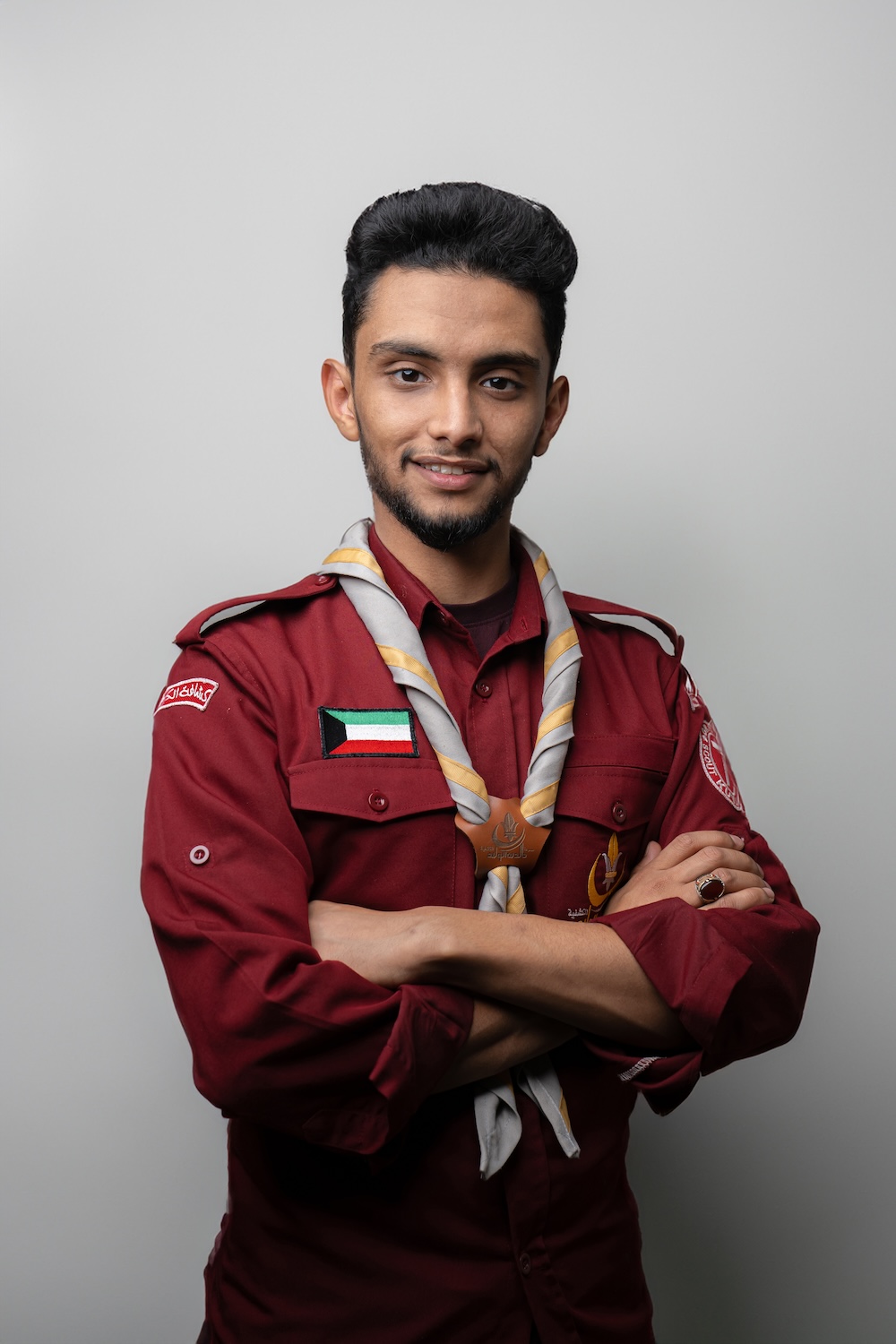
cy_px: 672
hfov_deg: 30.5
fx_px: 1643
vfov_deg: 44.5
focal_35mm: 44
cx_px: 448
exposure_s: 1/125
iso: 160
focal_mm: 44
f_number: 5
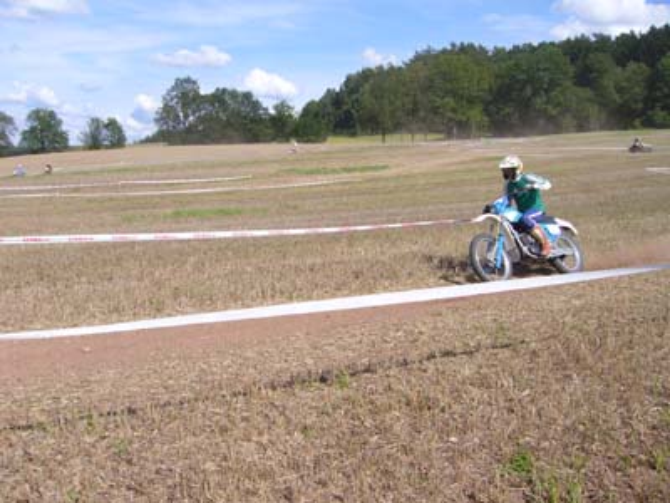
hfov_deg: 52.6
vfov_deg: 40.7
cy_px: 252
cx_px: 335
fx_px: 677
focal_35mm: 35
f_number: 5.6
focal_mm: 5.8
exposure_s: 1/500
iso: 100
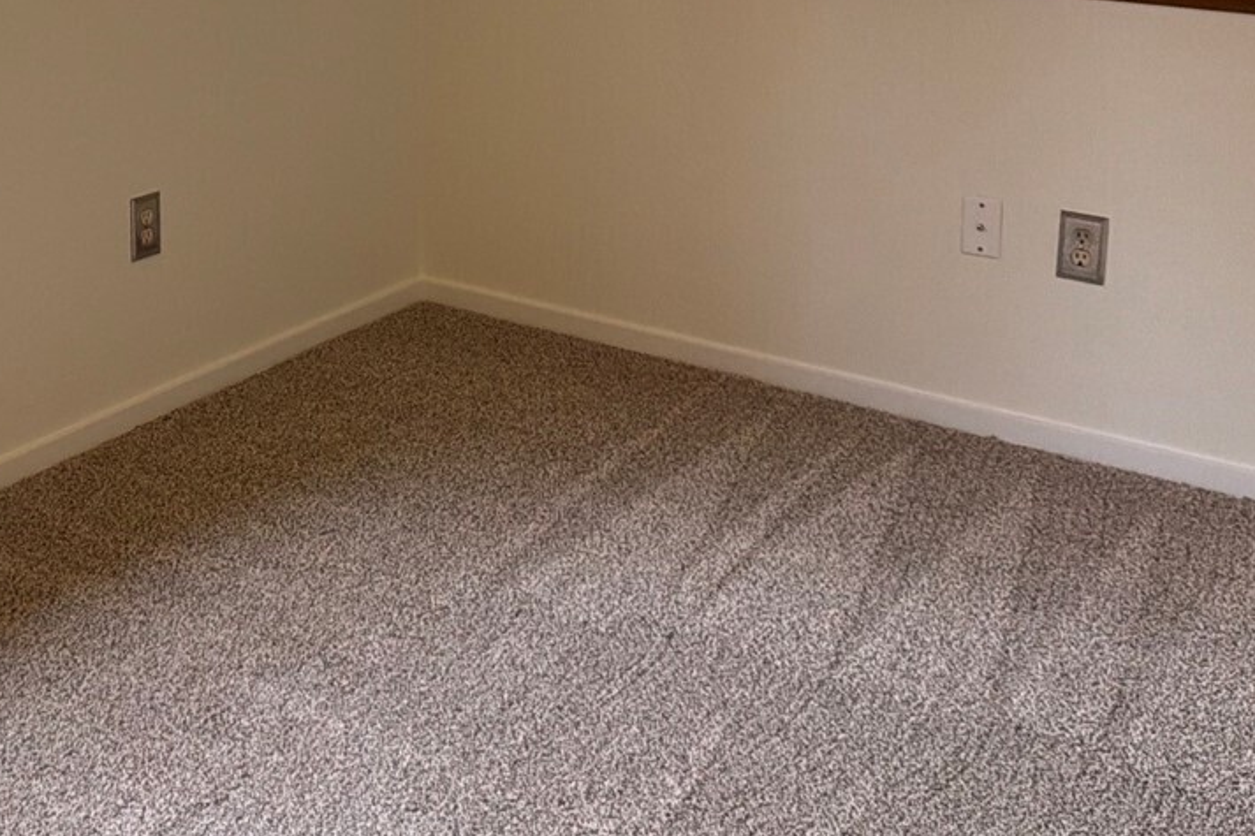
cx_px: 199
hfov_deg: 34.2
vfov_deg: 23.5
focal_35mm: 56
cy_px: 70
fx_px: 1952
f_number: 1.78
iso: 320
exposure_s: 1/240
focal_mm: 6.76
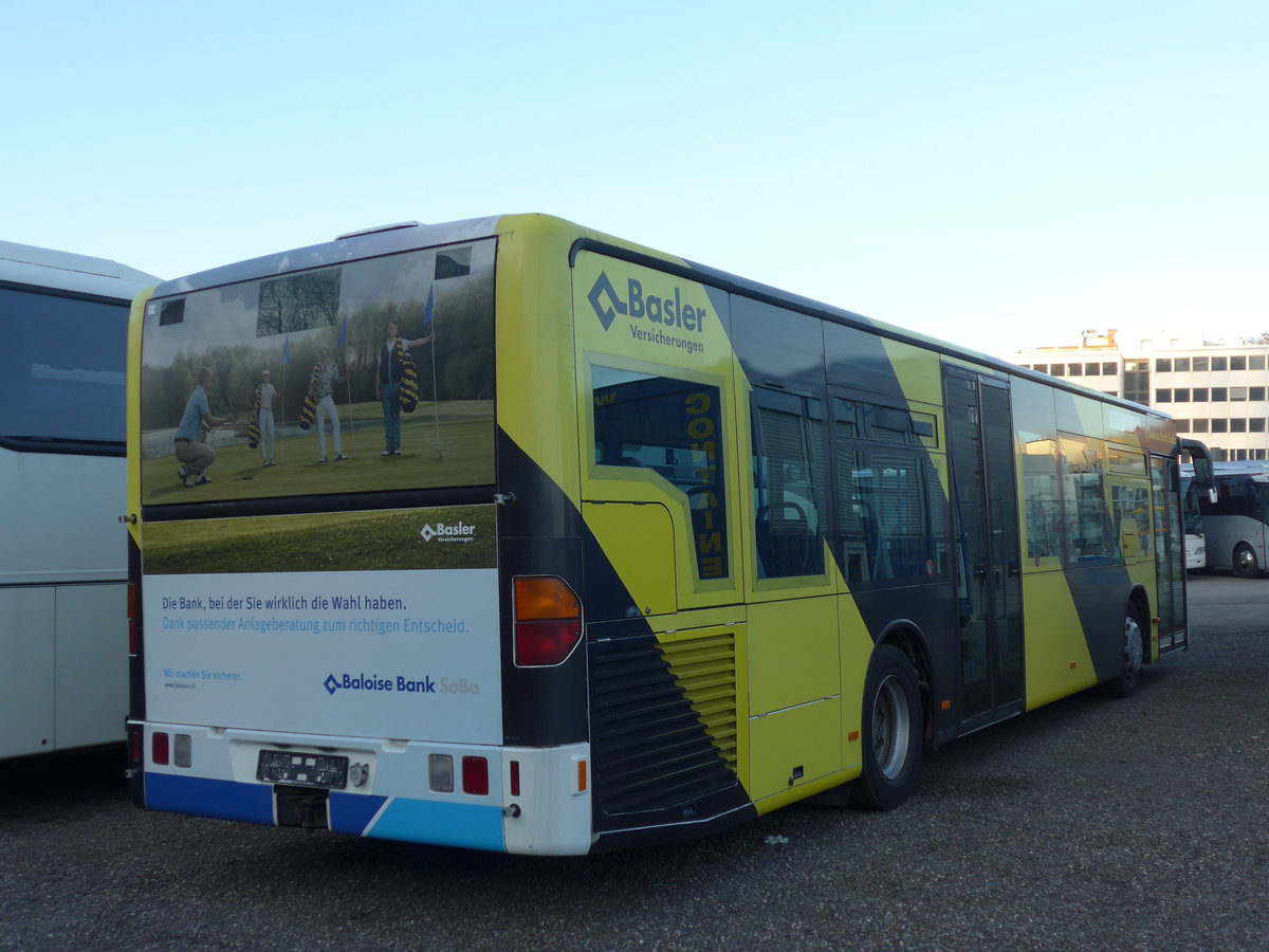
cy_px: 476
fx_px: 1430
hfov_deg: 47.9
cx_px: 634
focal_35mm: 39
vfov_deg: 36.8
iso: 80
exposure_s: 1/250
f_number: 2.8
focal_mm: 8
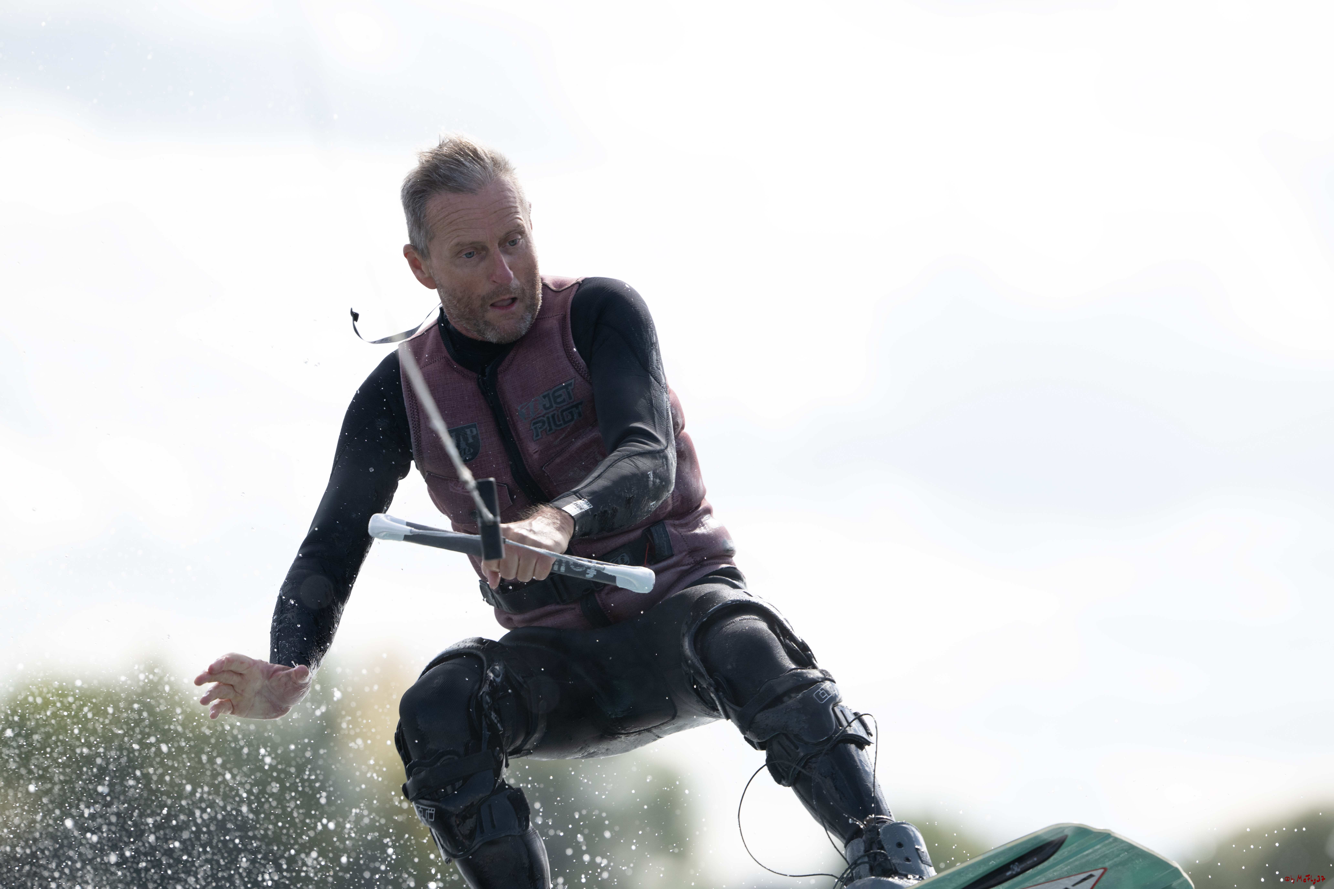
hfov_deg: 5.2
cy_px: 444
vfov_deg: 3.4
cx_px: 667
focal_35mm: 400
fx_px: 14821
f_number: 5
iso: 320
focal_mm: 400
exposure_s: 1/1600
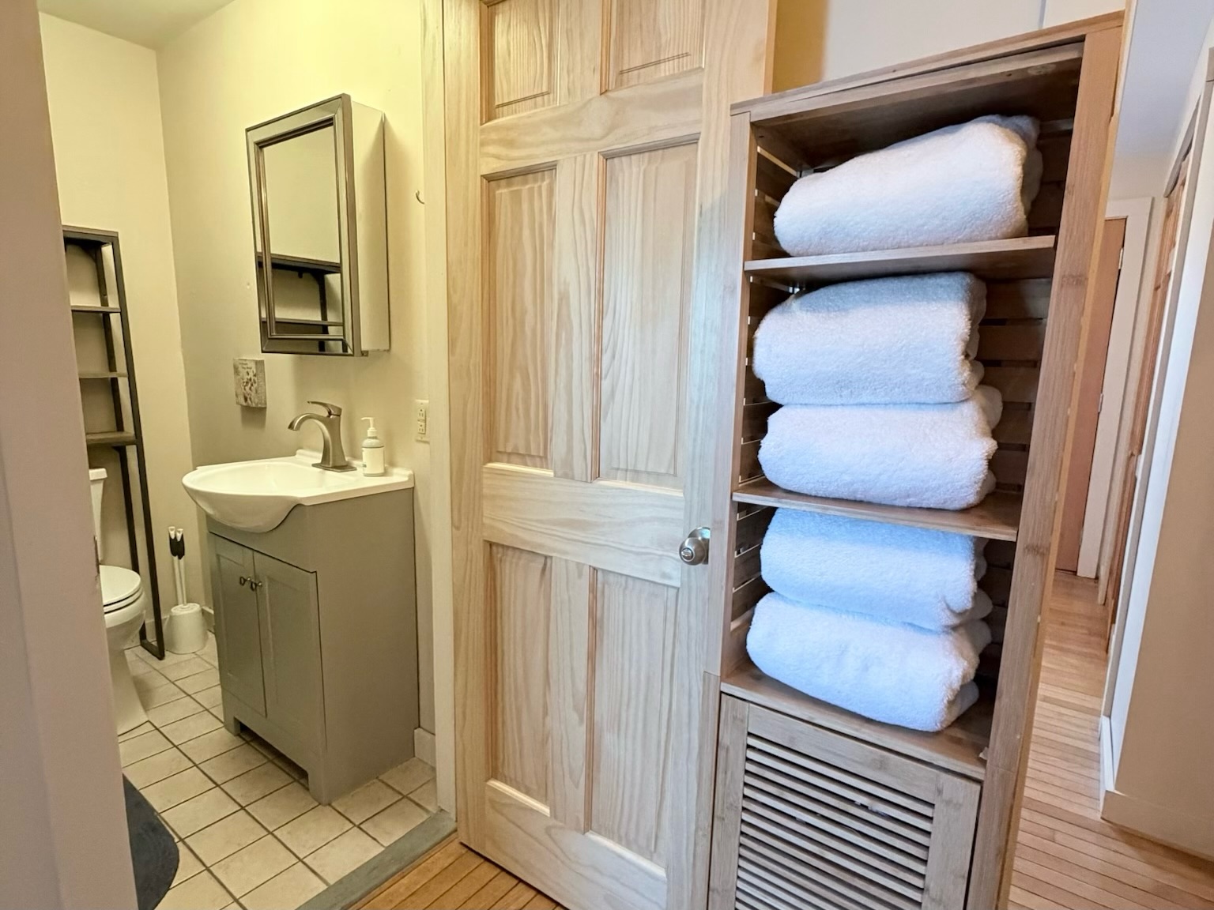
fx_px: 491
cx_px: 607
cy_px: 455
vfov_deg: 85.7
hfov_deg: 102.1
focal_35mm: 14
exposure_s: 1/60
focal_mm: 2.22
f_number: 2.2
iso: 640
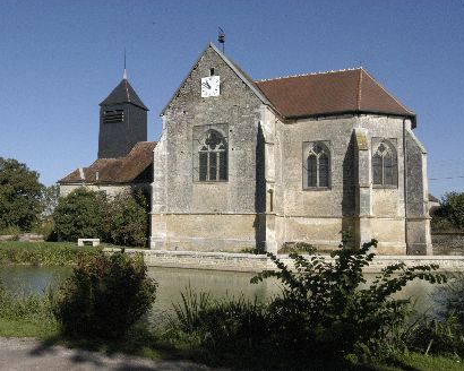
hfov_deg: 54.5
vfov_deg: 45.1
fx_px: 447
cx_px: 191
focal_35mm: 33
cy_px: 184
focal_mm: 19
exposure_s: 1/1250
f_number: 18
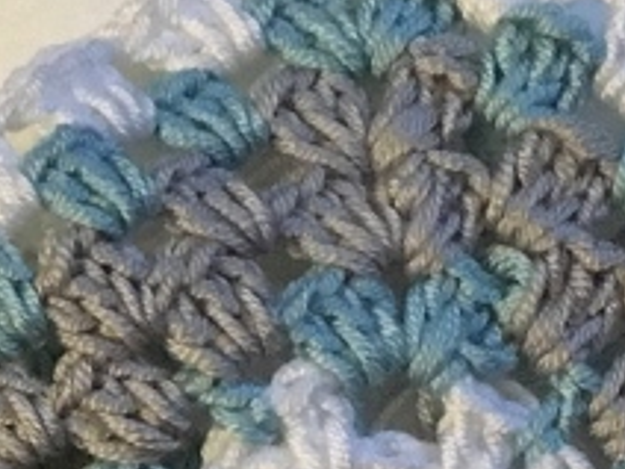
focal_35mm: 146
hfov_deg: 12.9
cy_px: 717
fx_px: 2636
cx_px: -249
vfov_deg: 9.8
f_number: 2.2
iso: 250
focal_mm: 4.15
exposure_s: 1/17
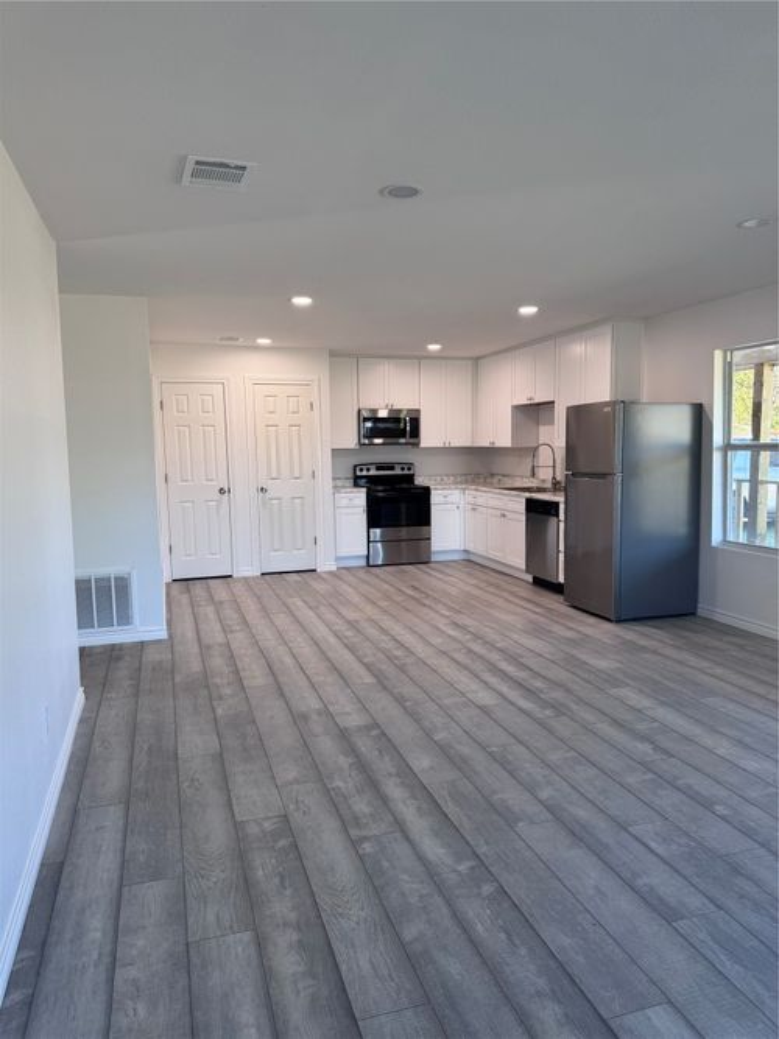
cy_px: 520
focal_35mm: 24
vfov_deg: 71.6
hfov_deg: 56.8
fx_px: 720
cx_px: 390
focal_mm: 6.76
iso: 125
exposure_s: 1/120
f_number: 1.78
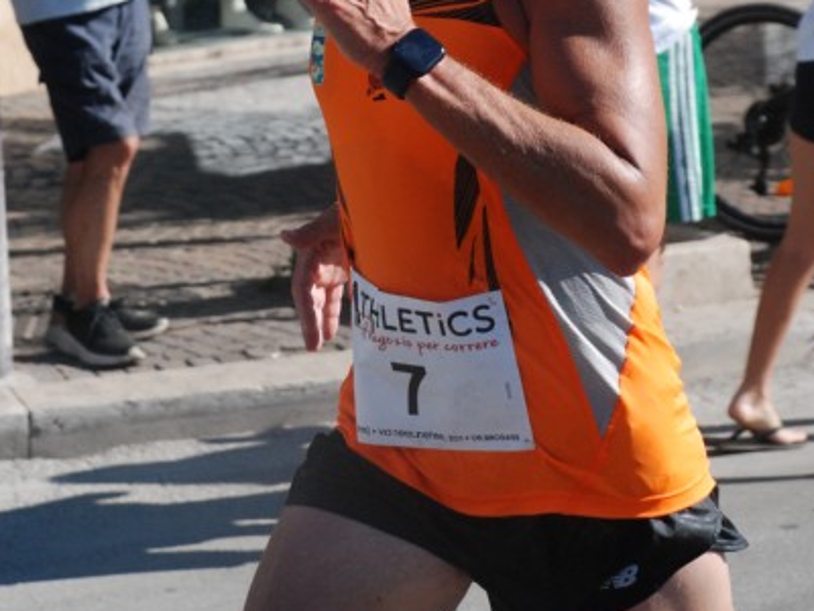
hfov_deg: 12.1
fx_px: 3826
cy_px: 45
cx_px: 408
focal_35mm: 163
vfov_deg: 9.1
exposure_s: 1/1600
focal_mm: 75
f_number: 7.1
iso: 1000
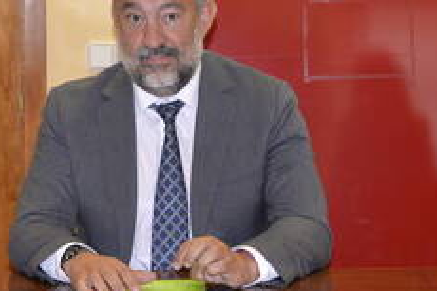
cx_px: 206
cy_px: 35
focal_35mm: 137
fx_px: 1662
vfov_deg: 10.0
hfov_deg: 15.0
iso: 800
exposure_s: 1/60
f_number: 5
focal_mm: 48
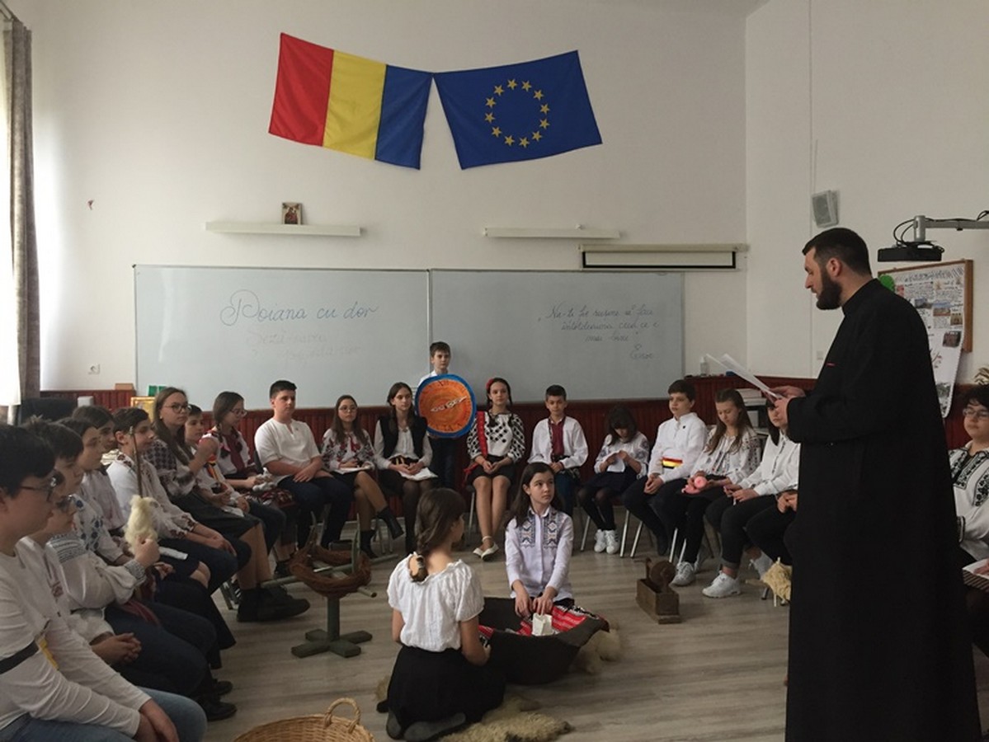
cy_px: 371
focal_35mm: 29
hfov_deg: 61.6
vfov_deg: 48.3
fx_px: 829
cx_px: 494
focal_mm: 4.15
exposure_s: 1/33
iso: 160
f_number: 2.2
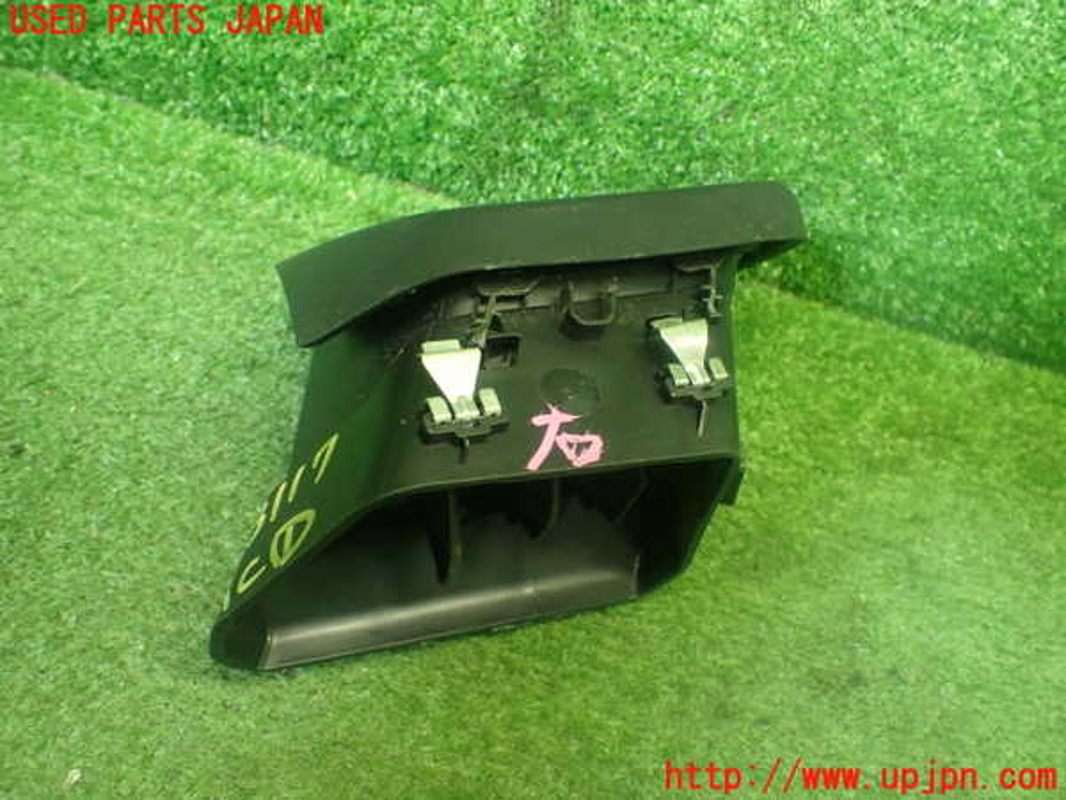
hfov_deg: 60.0
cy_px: 400
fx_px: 924
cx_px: 533
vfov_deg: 46.8
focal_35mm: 30
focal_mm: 5.4
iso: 800
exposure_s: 1/100
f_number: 2.3
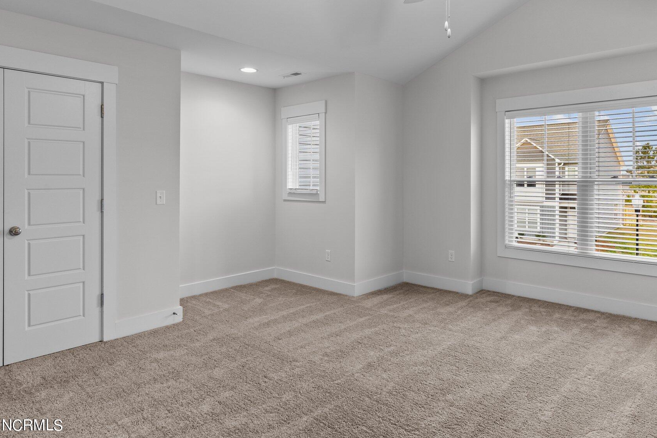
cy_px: 184
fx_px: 420
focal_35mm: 23
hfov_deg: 76.0
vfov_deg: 54.9
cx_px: 349
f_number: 8
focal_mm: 19
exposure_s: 1/3
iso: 800
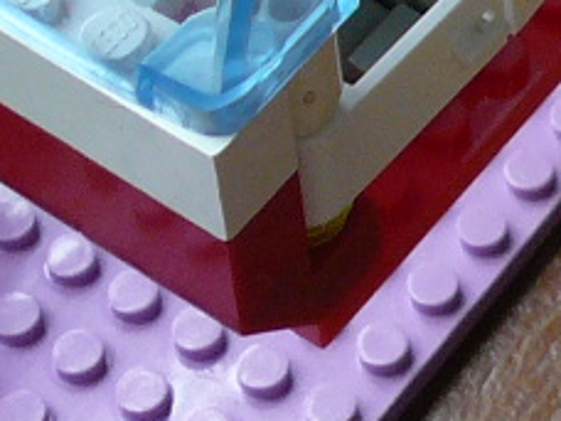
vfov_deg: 7.3
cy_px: -734
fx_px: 2998
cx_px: 704
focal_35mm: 185
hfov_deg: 10.5
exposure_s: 1/50
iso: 100
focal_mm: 4.6
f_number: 2.8
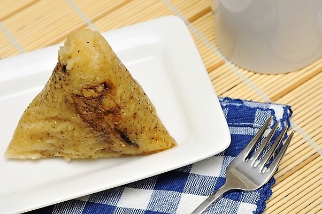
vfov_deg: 15.2
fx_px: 804
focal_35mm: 90
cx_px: 161
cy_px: 107
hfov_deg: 22.6
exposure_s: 1/60
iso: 200
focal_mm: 60
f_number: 9
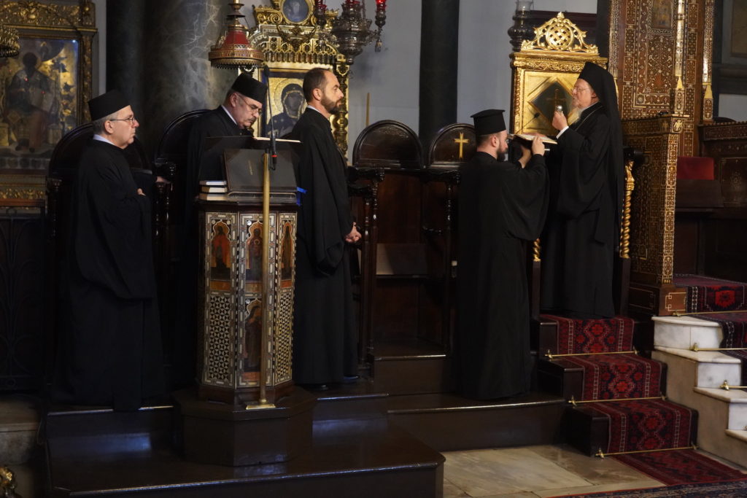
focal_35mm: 43
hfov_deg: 45.4
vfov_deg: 31.2
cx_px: 374
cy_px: 249
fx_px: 892
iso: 12800
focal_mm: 43
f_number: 5.6
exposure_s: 1/100
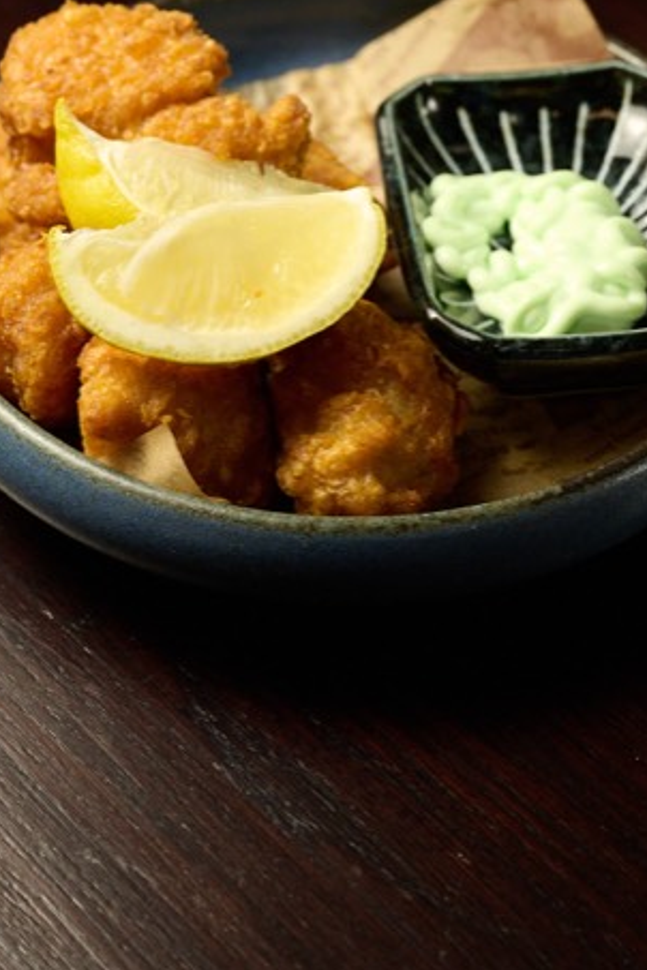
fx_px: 3235
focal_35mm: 120
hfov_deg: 11.4
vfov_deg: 16.9
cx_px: 335
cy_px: 161
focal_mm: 68
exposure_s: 1/60
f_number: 7.1
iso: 1250
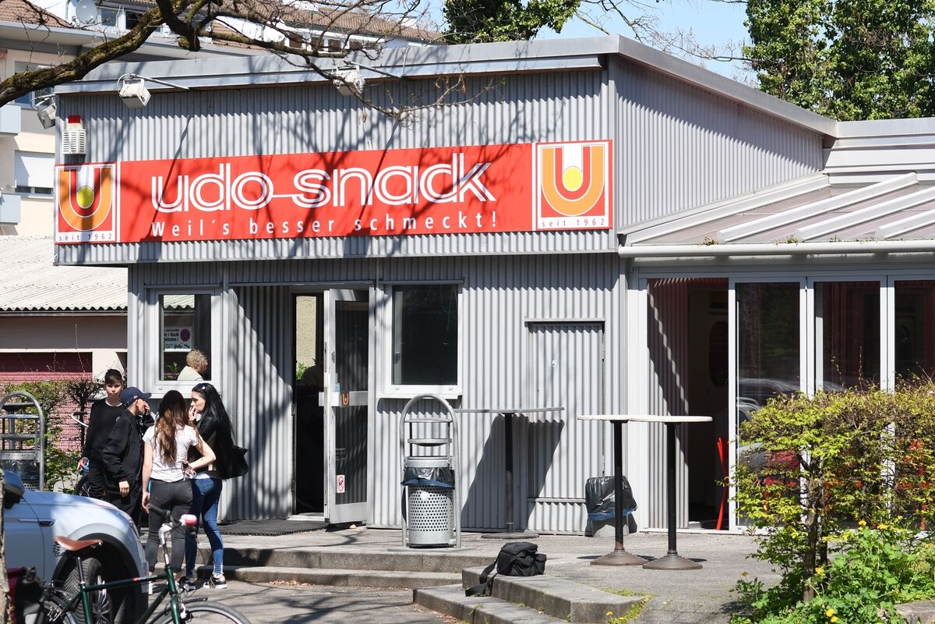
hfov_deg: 16.1
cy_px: 312
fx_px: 3298
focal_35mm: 127
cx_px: 468
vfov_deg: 10.8
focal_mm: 85
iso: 200
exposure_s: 1/1000
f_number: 5.6
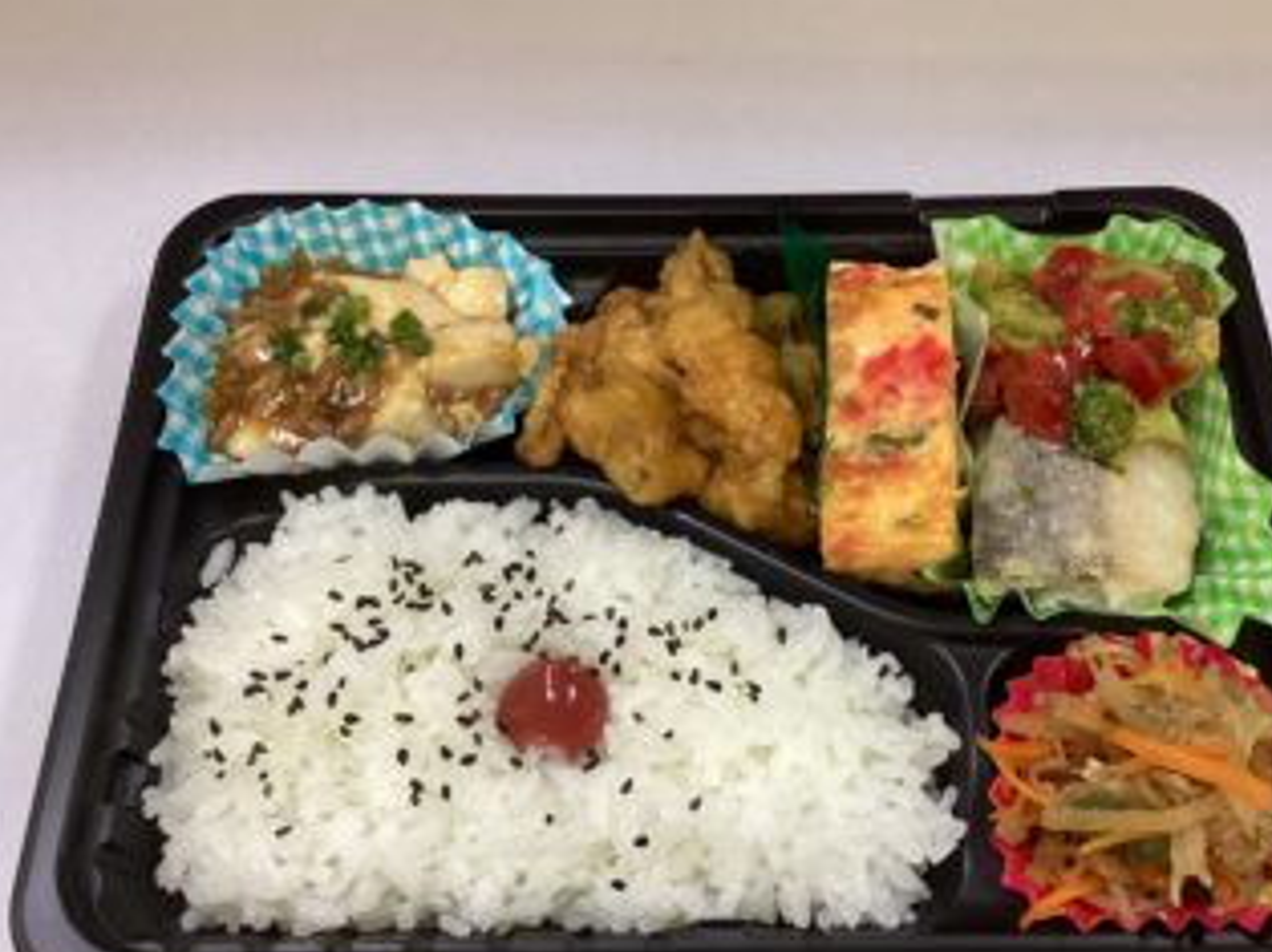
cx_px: 691
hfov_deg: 50.1
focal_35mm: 37
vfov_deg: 38.6
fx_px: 1359
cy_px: 537
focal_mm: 3.3
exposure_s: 1/50
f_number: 2.4
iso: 100
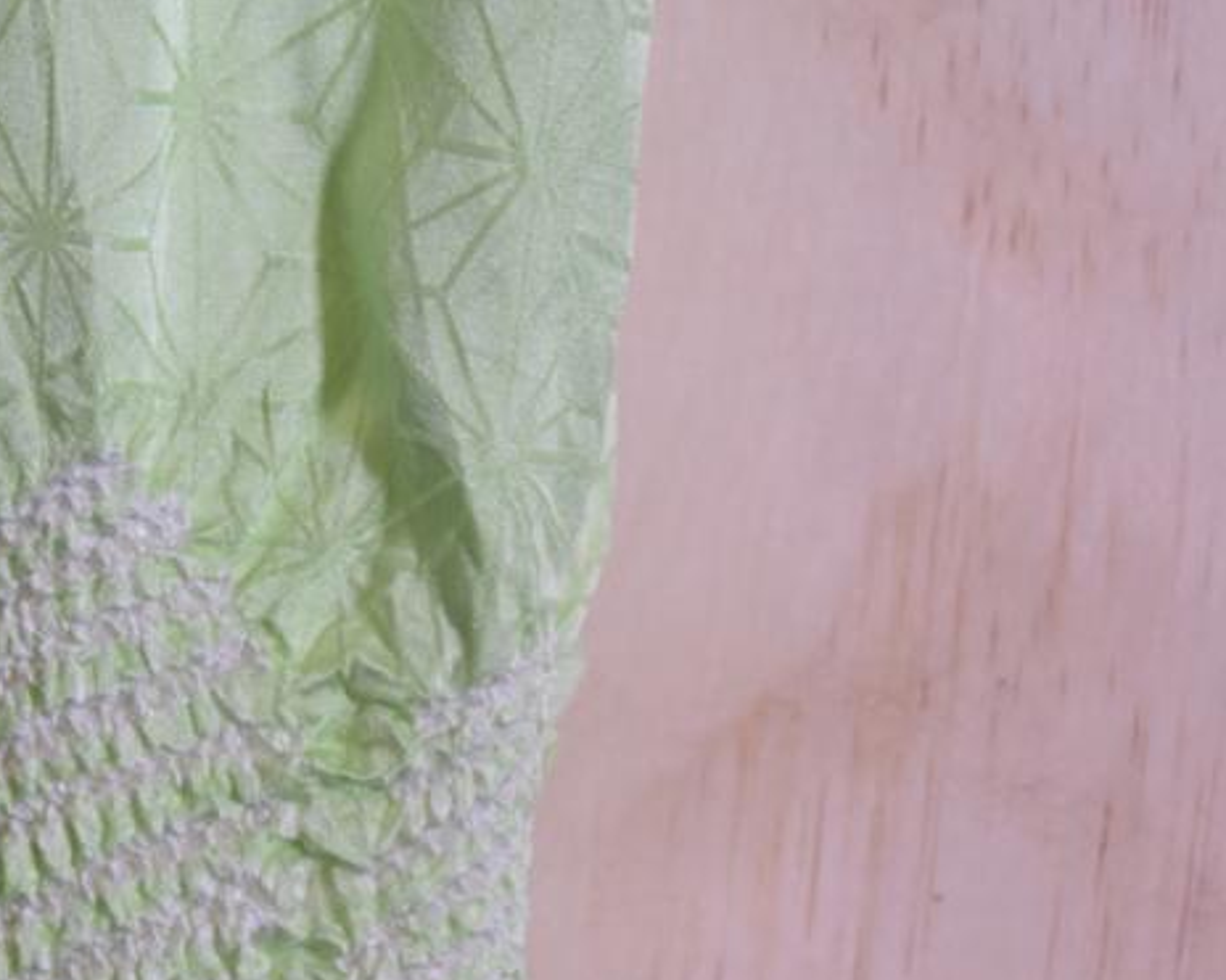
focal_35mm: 428
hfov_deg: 4.5
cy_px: 318
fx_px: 15527
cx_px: 3
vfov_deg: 3.6
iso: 400
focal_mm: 130
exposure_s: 1/60
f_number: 6
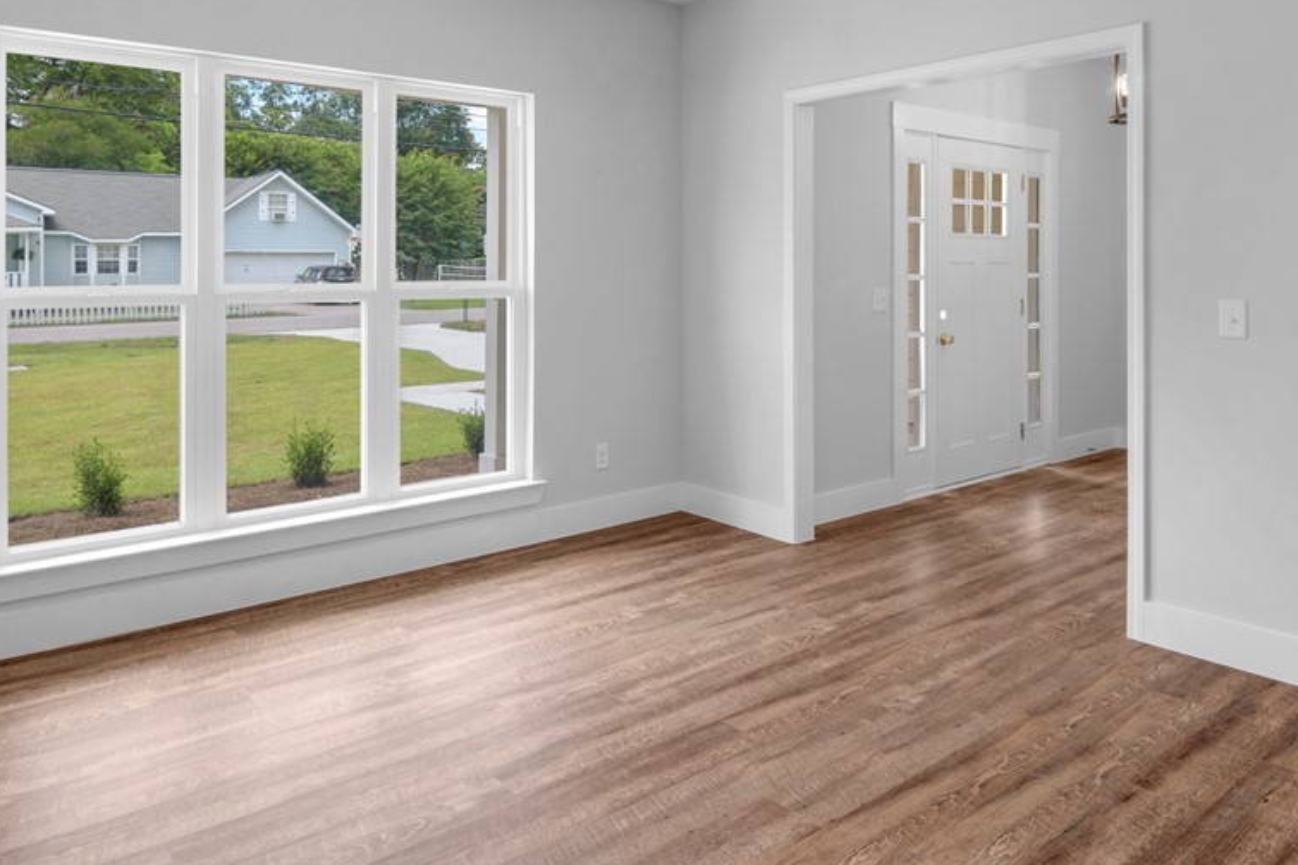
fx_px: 855
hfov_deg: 74.4
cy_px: 269
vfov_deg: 52.3
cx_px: 677
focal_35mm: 24
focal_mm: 11
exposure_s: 1/5
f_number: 7.1
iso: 100
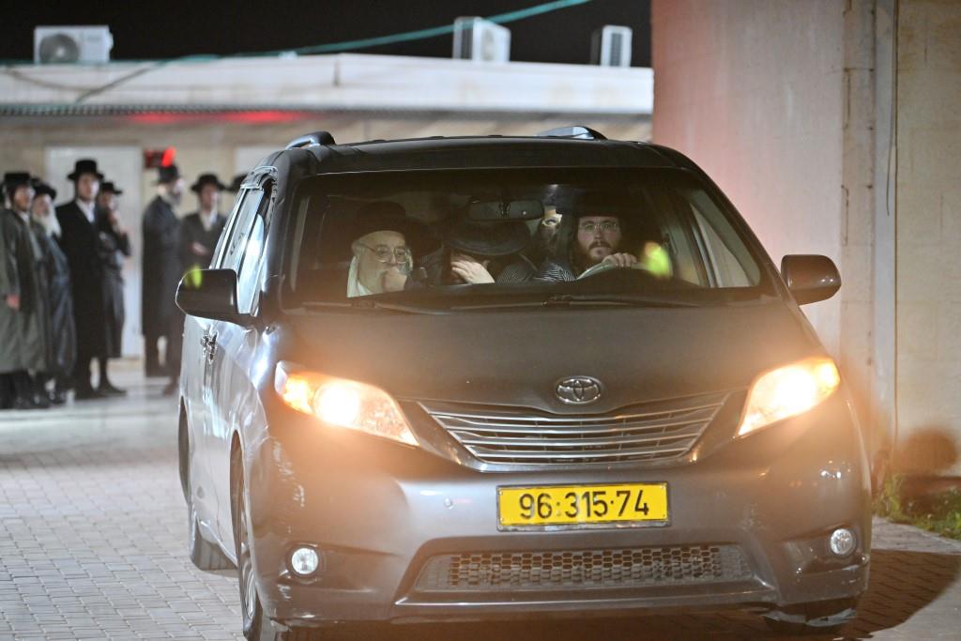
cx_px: 480
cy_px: 320
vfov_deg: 10.2
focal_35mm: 135
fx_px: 3604
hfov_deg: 15.2
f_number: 2.8
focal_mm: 135
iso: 1600
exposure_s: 1/200
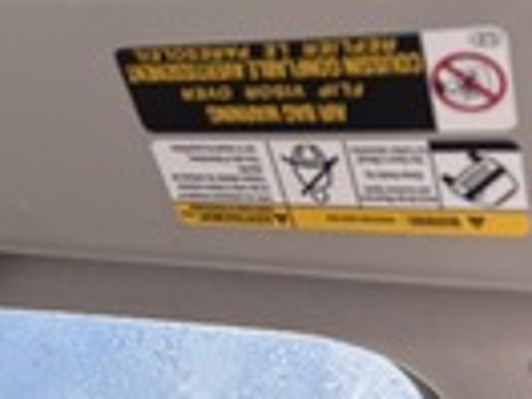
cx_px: -32
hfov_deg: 22.4
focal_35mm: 83
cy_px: 619
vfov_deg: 16.1
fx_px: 1276
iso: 50
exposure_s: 1/364
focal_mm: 5.96
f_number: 1.6
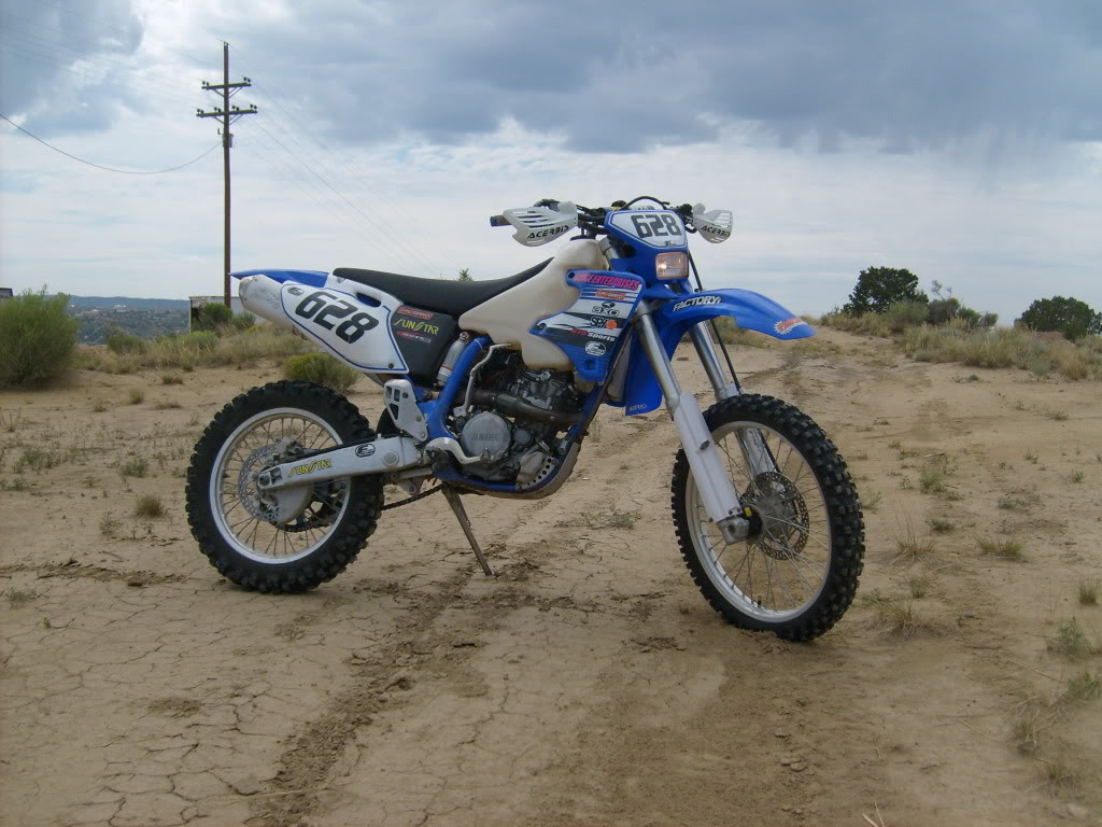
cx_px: 551
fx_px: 1114
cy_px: 414
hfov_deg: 52.6
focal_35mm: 35
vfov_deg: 40.7
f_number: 7.1
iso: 80
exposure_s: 1/500
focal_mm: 5.8
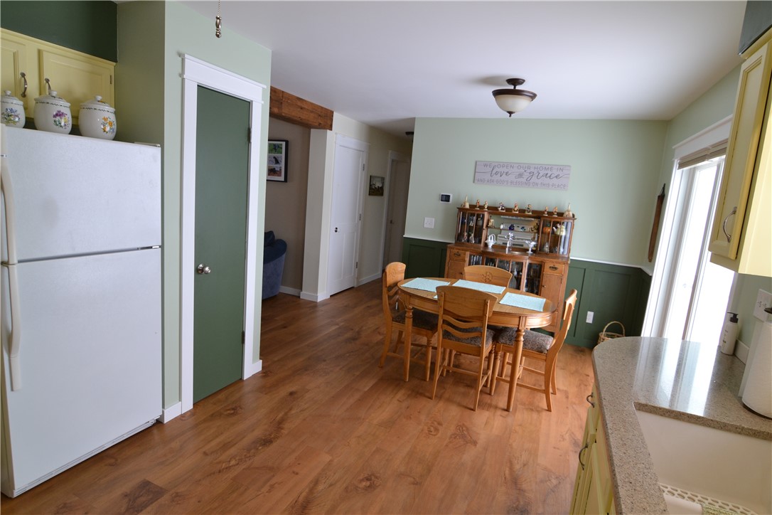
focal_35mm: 20
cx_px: 386
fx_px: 418
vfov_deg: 63.2
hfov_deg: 85.4
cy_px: 258
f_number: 5
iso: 400
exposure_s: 1/100
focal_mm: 13
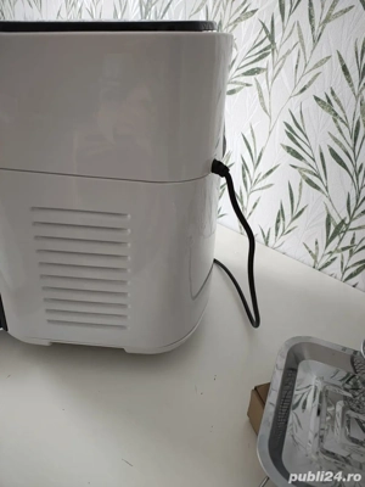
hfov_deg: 54.9
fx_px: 351
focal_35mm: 25
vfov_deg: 69.4
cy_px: 244
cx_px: 182
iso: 563
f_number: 1.4
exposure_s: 1/60
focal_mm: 5.89
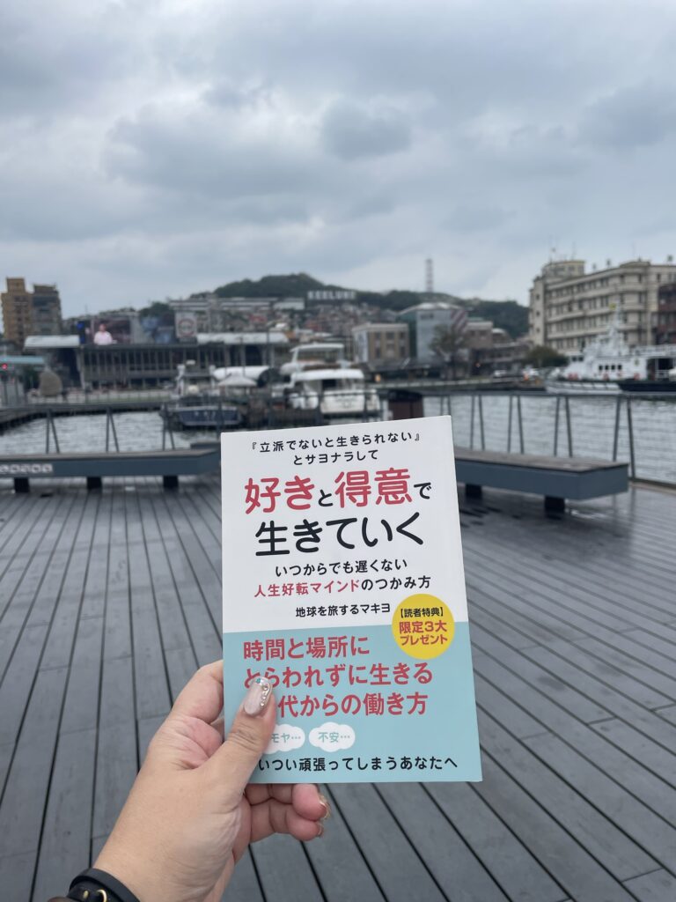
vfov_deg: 67.3
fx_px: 677
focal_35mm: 26
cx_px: 338
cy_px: 451
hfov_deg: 53.1
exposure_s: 1/842
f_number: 1.6
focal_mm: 4.2
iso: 32
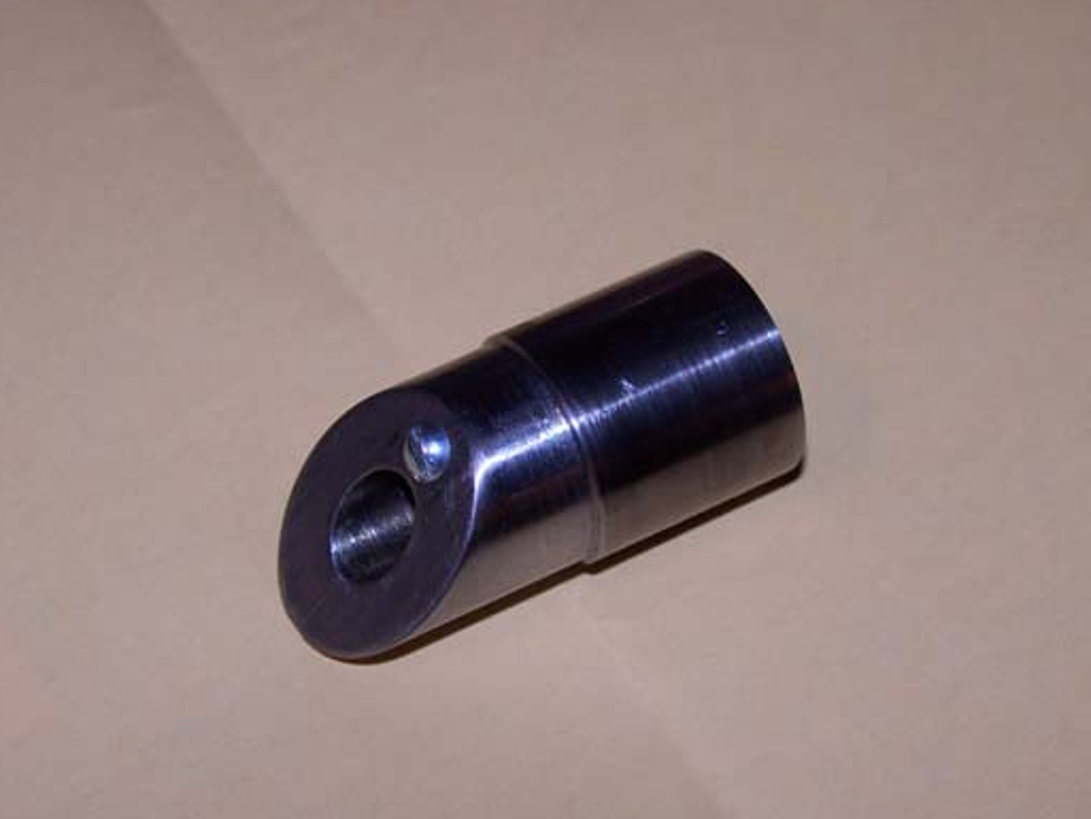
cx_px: 547
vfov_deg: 16.1
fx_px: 2900
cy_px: 445
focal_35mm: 92
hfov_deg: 21.3
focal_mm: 13.7
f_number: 3.2
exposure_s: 1/90
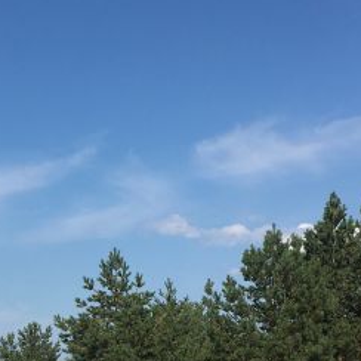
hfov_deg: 20.5
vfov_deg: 19.8
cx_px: 84
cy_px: 388
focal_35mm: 84
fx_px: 991
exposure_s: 1/2079
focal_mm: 4.15
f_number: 2.2
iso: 25
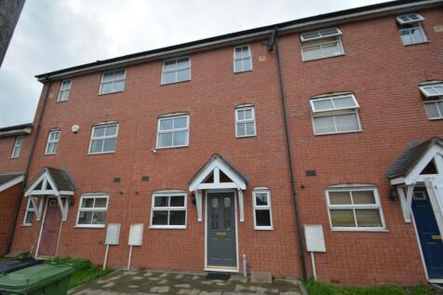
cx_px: 222
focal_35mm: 15
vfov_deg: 77.3
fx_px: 185
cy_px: 148
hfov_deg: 100.4
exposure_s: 1/80
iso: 100
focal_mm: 10
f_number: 4.5
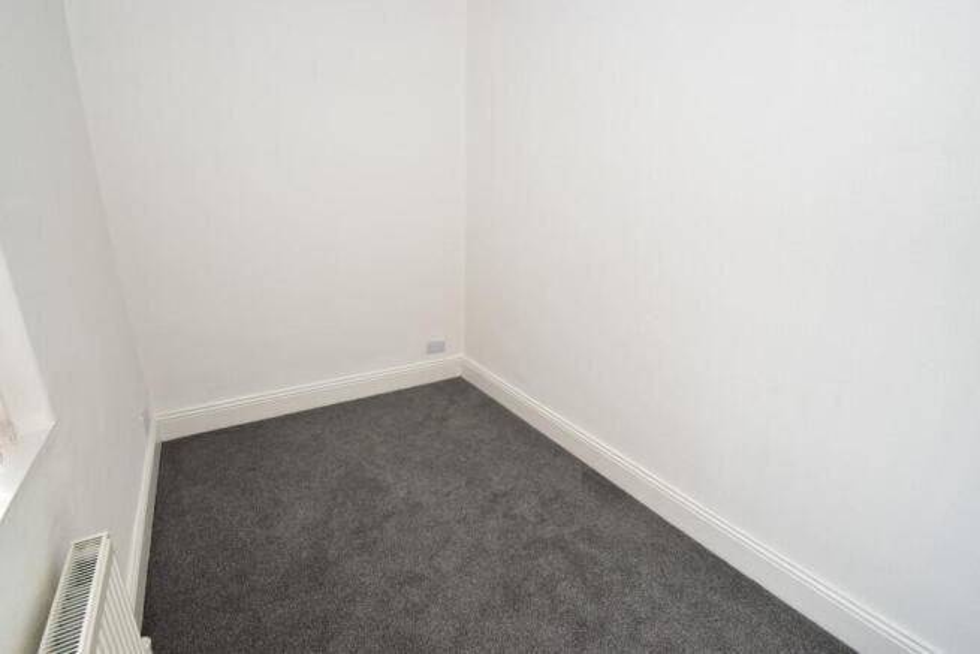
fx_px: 408
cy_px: 327
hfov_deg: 100.4
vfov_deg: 77.4
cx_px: 490
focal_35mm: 15
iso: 640
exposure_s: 1/125
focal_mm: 10
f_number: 9
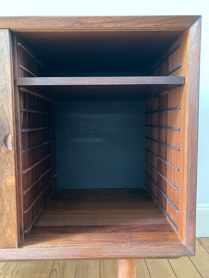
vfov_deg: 63.4
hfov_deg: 49.7
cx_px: 104
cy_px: 139
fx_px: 225
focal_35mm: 28
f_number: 1.8
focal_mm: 3.99
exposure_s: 1/28
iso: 640
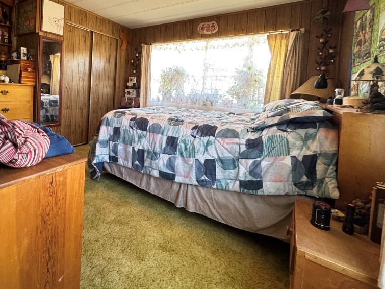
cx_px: 137
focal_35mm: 19
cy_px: 95
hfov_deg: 82.5
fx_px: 211
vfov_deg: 66.7
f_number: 2.2
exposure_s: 1/60
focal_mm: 2.22
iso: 500
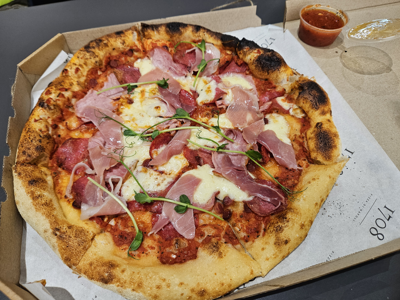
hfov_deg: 73.9
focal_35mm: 23
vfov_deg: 58.9
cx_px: 200
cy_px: 150
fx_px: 266
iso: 200
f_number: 1.8
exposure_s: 1/100
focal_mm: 5.4
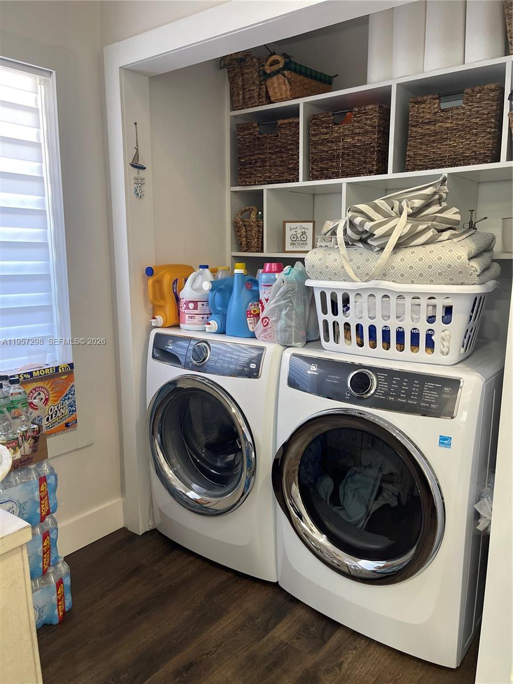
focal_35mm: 26
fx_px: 514
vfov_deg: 67.3
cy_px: 342
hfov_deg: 53.1
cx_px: 256
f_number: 1.6
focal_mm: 5.1
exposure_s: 1/60
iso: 200
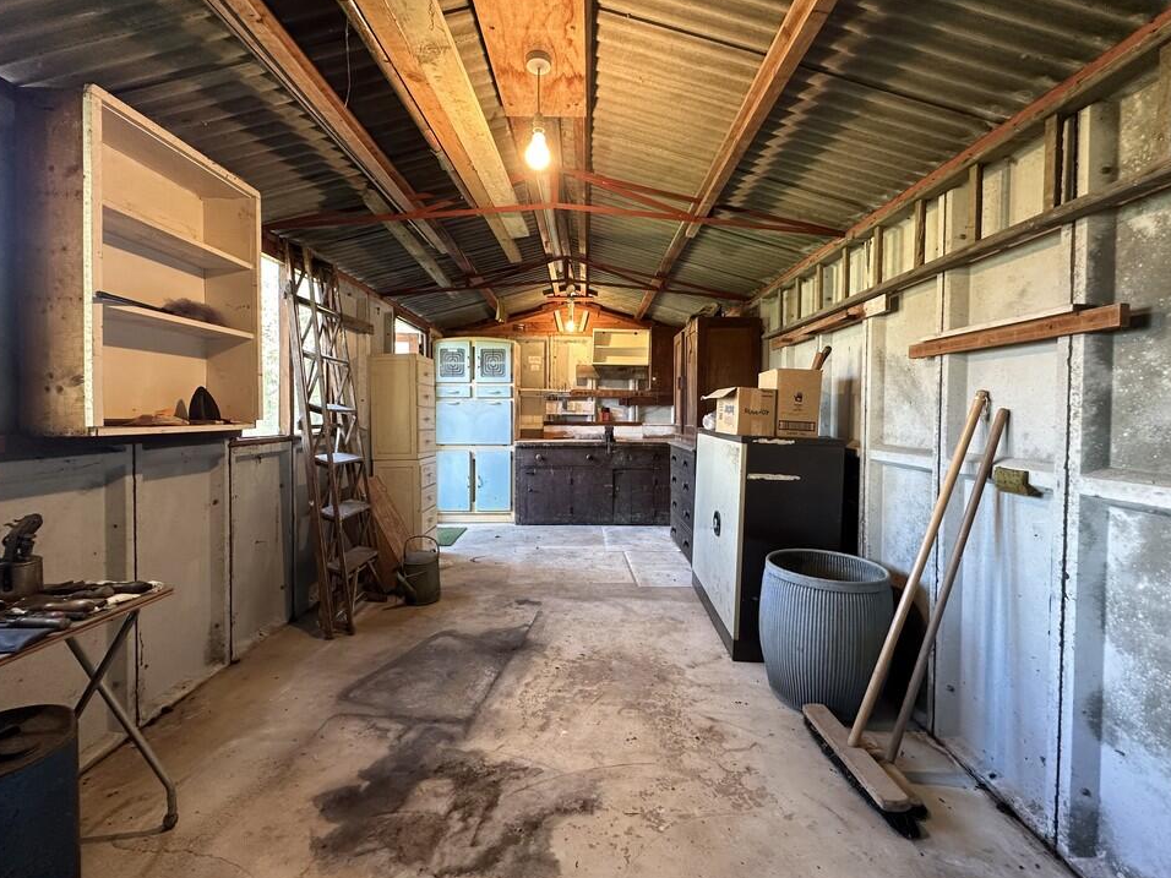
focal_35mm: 15
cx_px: 593
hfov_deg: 98.2
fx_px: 507
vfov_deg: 81.7
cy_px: 425
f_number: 2.2
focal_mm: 2.22
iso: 200
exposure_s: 1/50
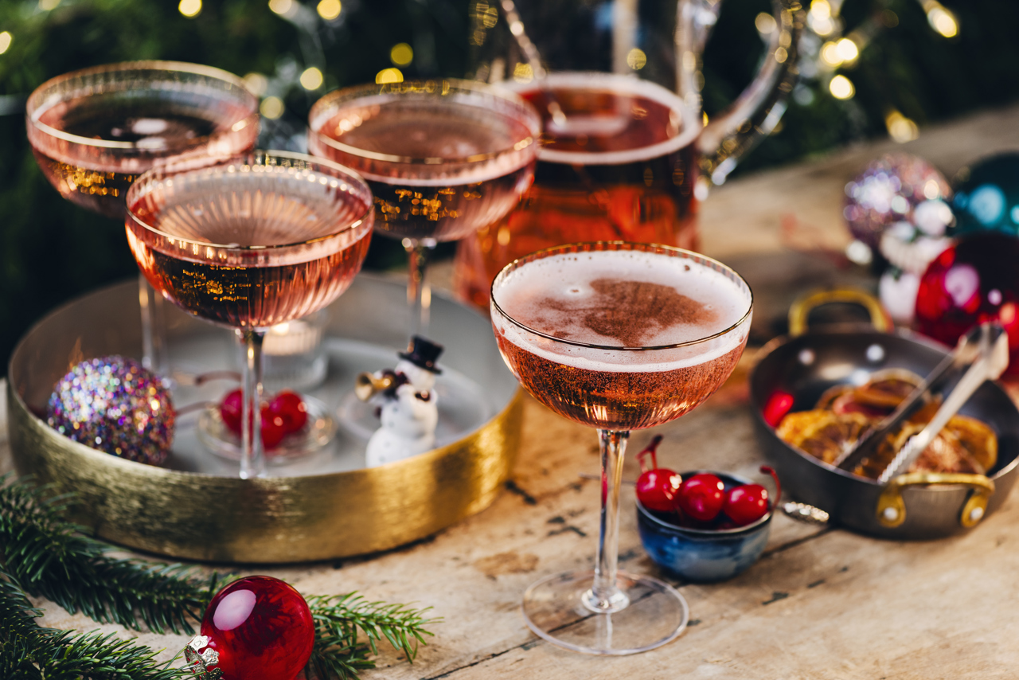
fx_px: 2973
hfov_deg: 19.5
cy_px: 340
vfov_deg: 13.0
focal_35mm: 105
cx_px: 510
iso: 125
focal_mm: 105
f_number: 4
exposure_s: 1/30
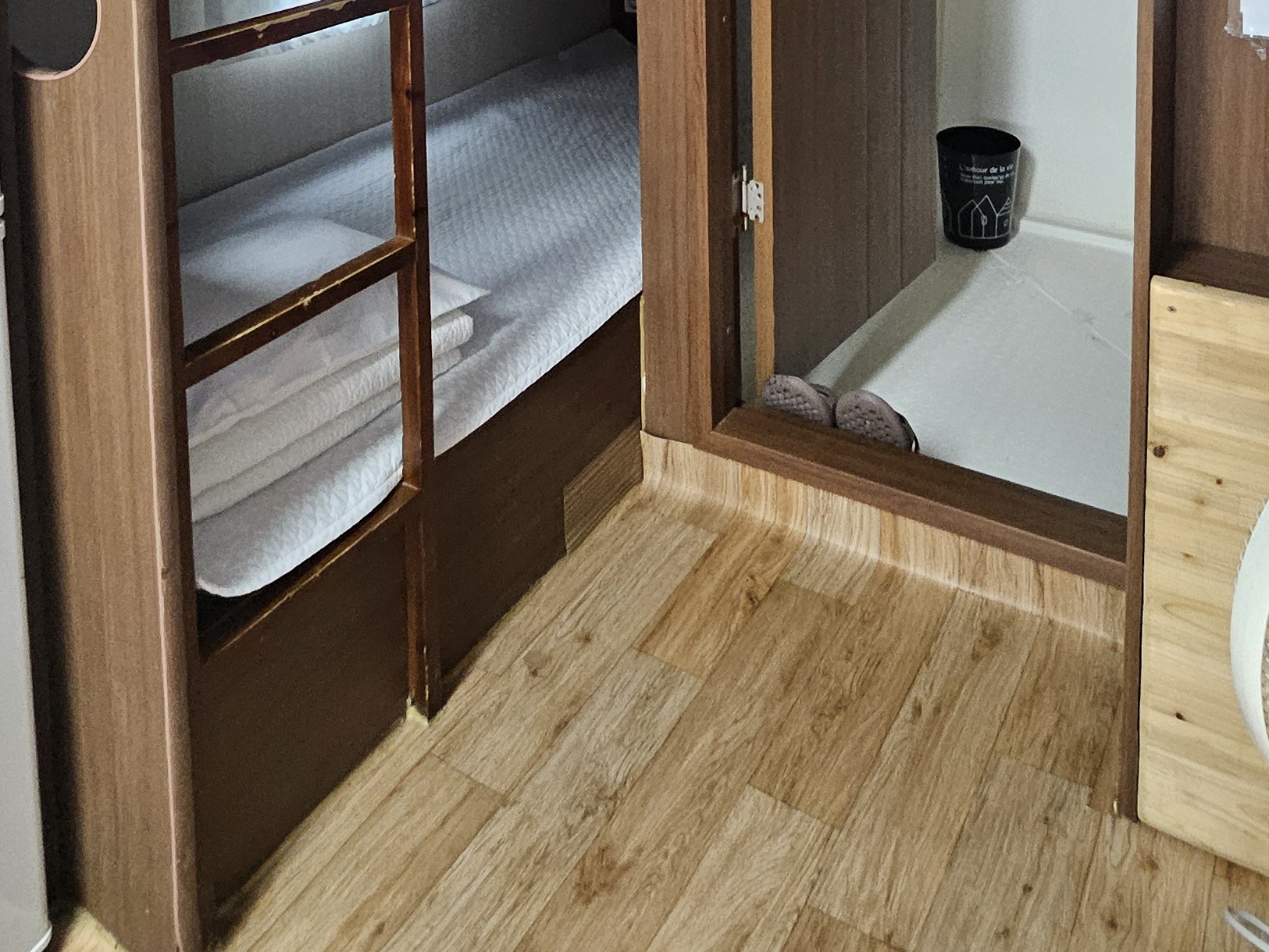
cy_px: -184
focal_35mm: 32
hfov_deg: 56.8
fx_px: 1173
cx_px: 667
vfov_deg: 35.2
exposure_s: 1/40
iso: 320
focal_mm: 1.7
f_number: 2.2
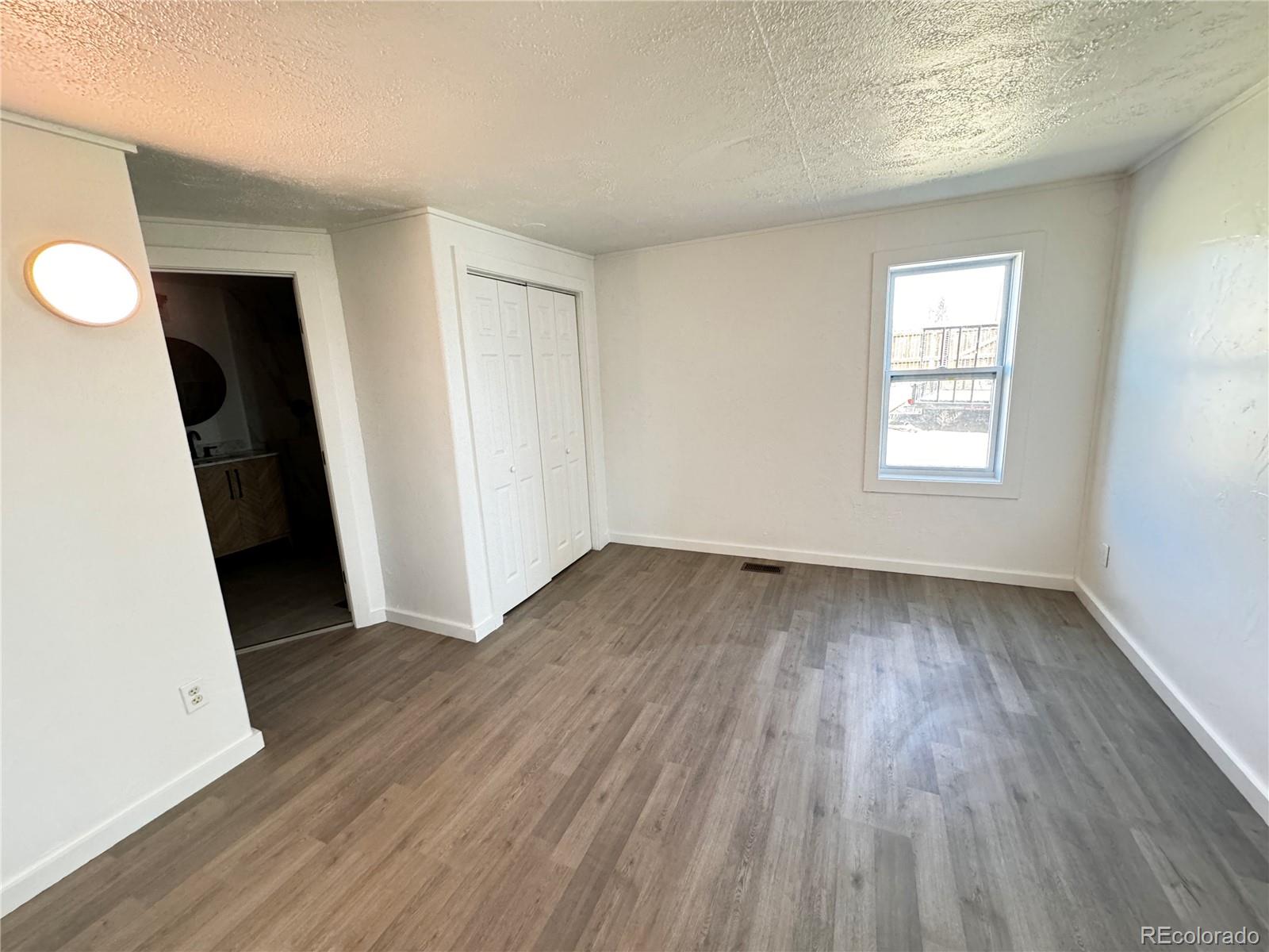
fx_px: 513
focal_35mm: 14
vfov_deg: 85.7
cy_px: 476
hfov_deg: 102.1
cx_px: 634
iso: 400
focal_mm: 2.22
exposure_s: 1/60
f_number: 2.2
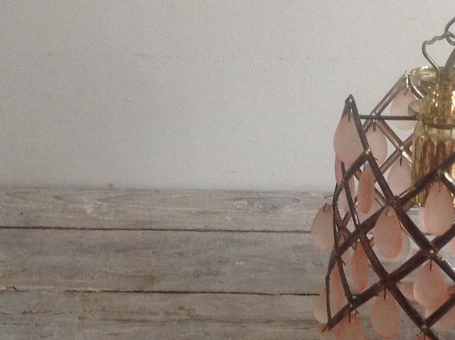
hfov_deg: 22.2
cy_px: 241
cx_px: 422
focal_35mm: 86
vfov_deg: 17.1
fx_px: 1129
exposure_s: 1/15
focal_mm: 4.28
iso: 200
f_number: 2.4
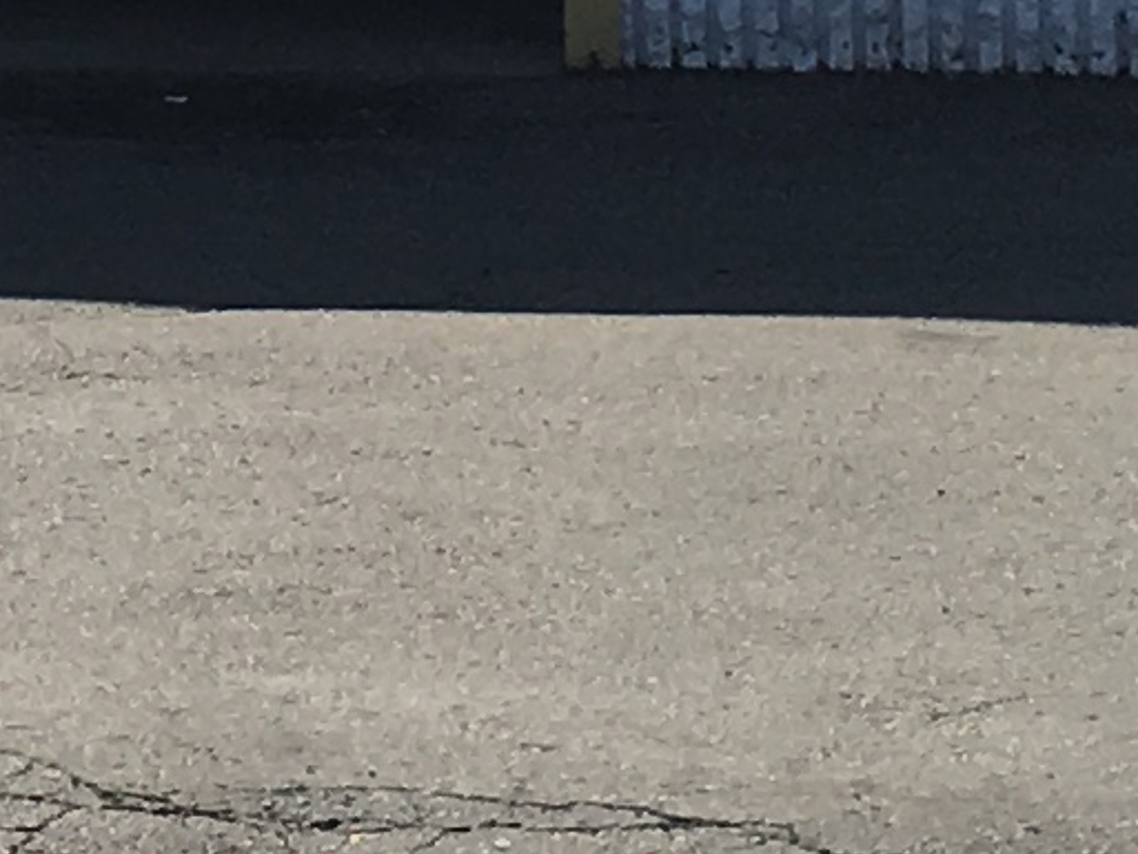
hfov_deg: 8.3
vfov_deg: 6.4
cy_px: -745
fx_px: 7497
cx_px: -978
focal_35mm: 228
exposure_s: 1/1709
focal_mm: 4.15
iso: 25
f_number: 2.2
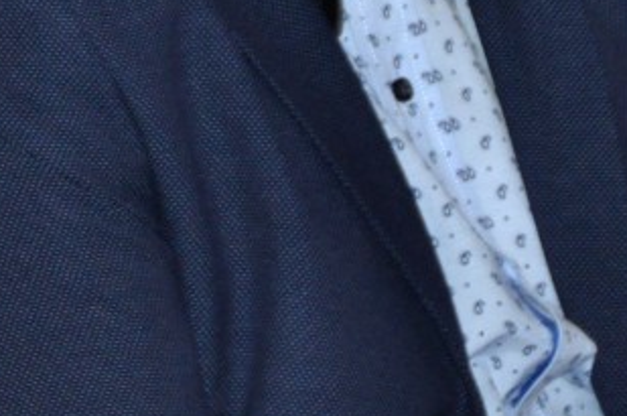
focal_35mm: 697
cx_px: -128
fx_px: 12120
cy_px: -199
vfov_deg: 2.0
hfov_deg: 3.0
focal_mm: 140
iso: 800
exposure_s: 1/60
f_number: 6
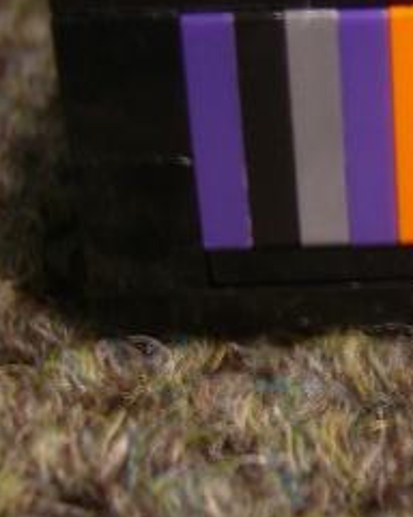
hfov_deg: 14.9
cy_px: 185
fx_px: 1513
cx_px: 531
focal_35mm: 99
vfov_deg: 19.3
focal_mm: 7.9
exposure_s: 1/8
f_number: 2.8
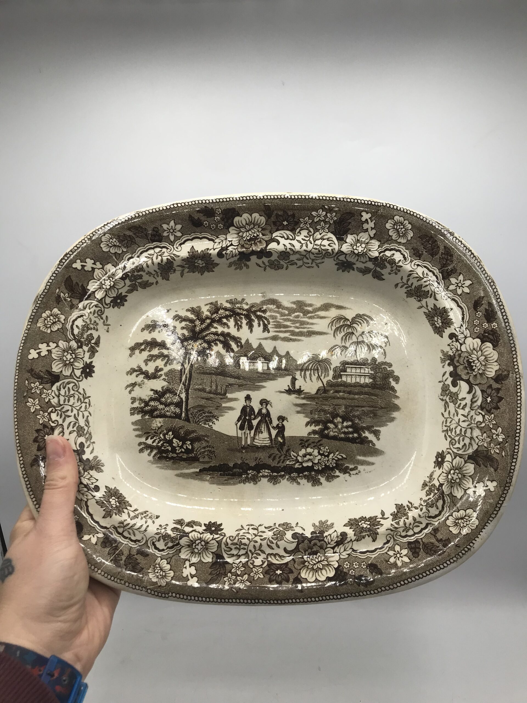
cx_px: 264
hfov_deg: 49.7
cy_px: 352
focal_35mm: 28
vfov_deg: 63.4
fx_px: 568
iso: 20
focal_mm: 3.99
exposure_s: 1/939
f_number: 1.8
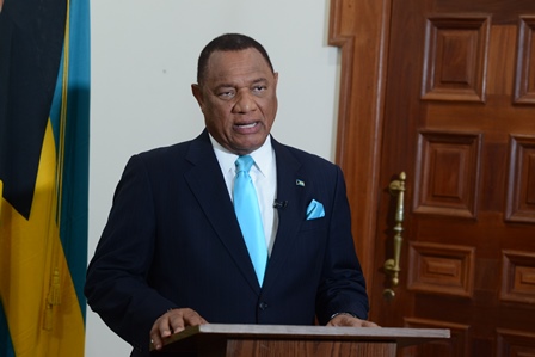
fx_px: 1264
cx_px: 268
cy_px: 178
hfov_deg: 23.9
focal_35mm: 85
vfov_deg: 16.1
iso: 2000
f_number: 5
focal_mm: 85
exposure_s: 1/100
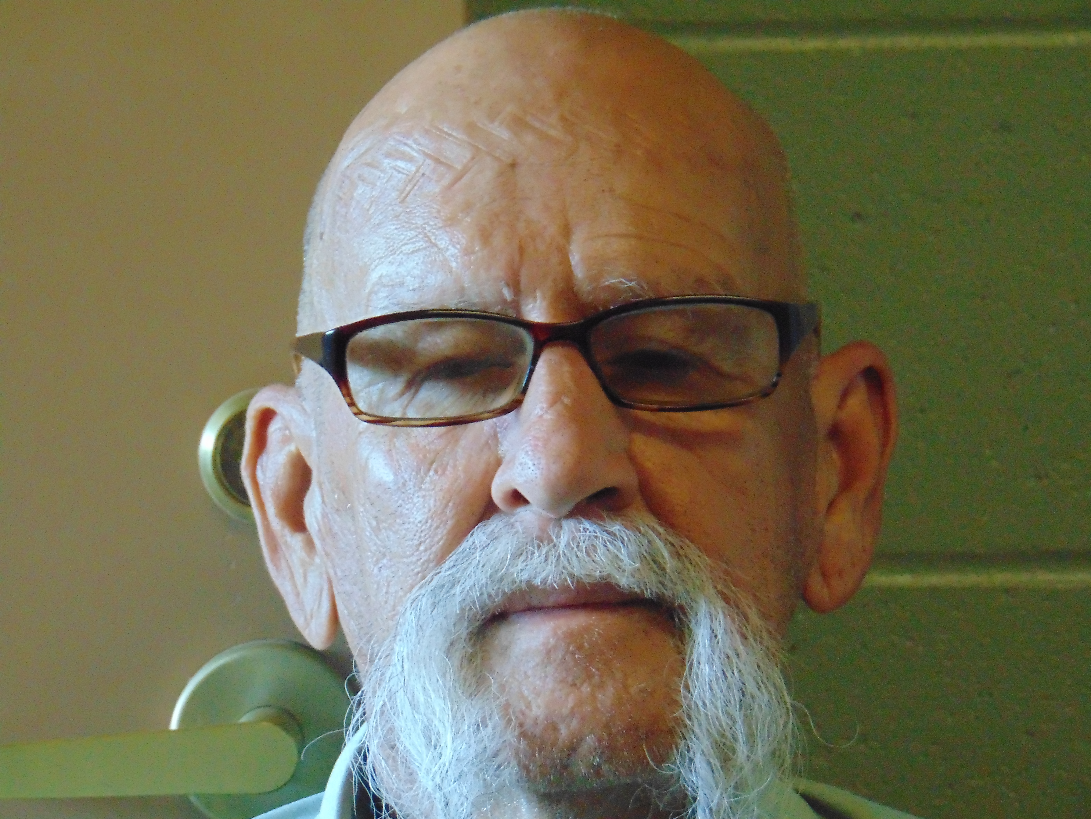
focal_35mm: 164
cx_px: 546
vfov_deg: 9.1
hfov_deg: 12.0
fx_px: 5169
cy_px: 410
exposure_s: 1/60
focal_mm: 29.5
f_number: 4
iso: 800
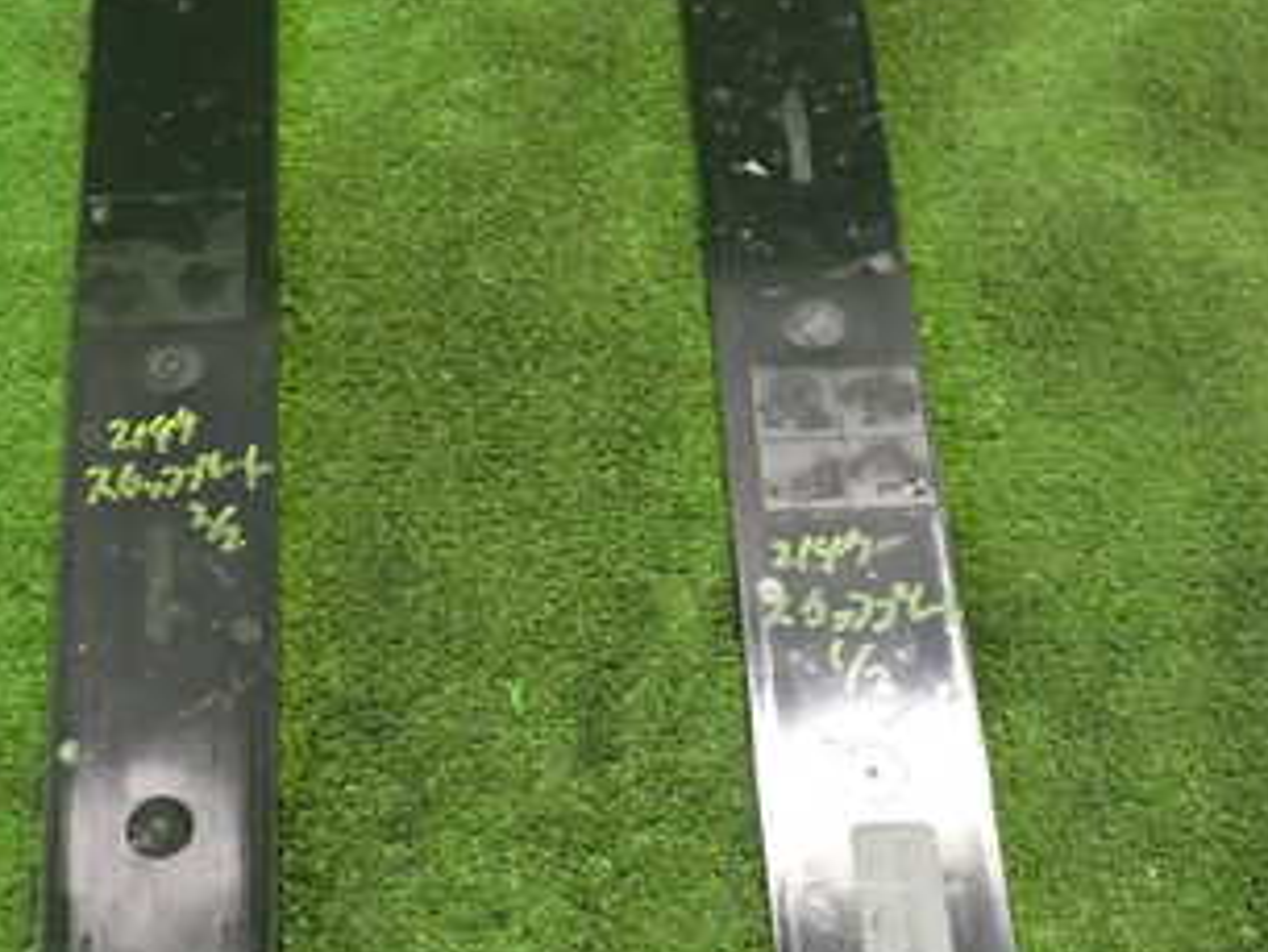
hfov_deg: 32.7
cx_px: 561
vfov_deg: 24.8
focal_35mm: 59
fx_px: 2162
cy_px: 515
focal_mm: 5.4
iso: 800
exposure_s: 1/30
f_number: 2.3
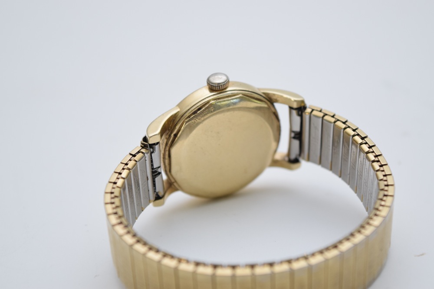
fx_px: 995
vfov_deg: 16.6
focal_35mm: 82
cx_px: 217
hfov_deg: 24.6
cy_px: 144
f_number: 5.6
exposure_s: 1/100
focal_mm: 55
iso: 800
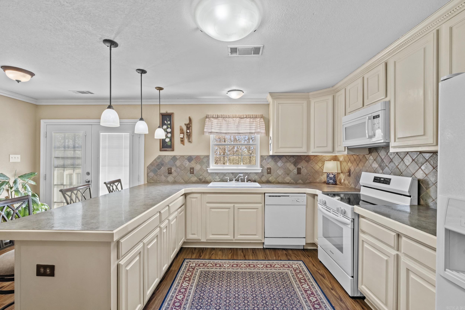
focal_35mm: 15
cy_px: 155
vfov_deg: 77.3
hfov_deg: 100.4
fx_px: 194
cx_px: 232
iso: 800
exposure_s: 1/5
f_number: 8
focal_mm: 10
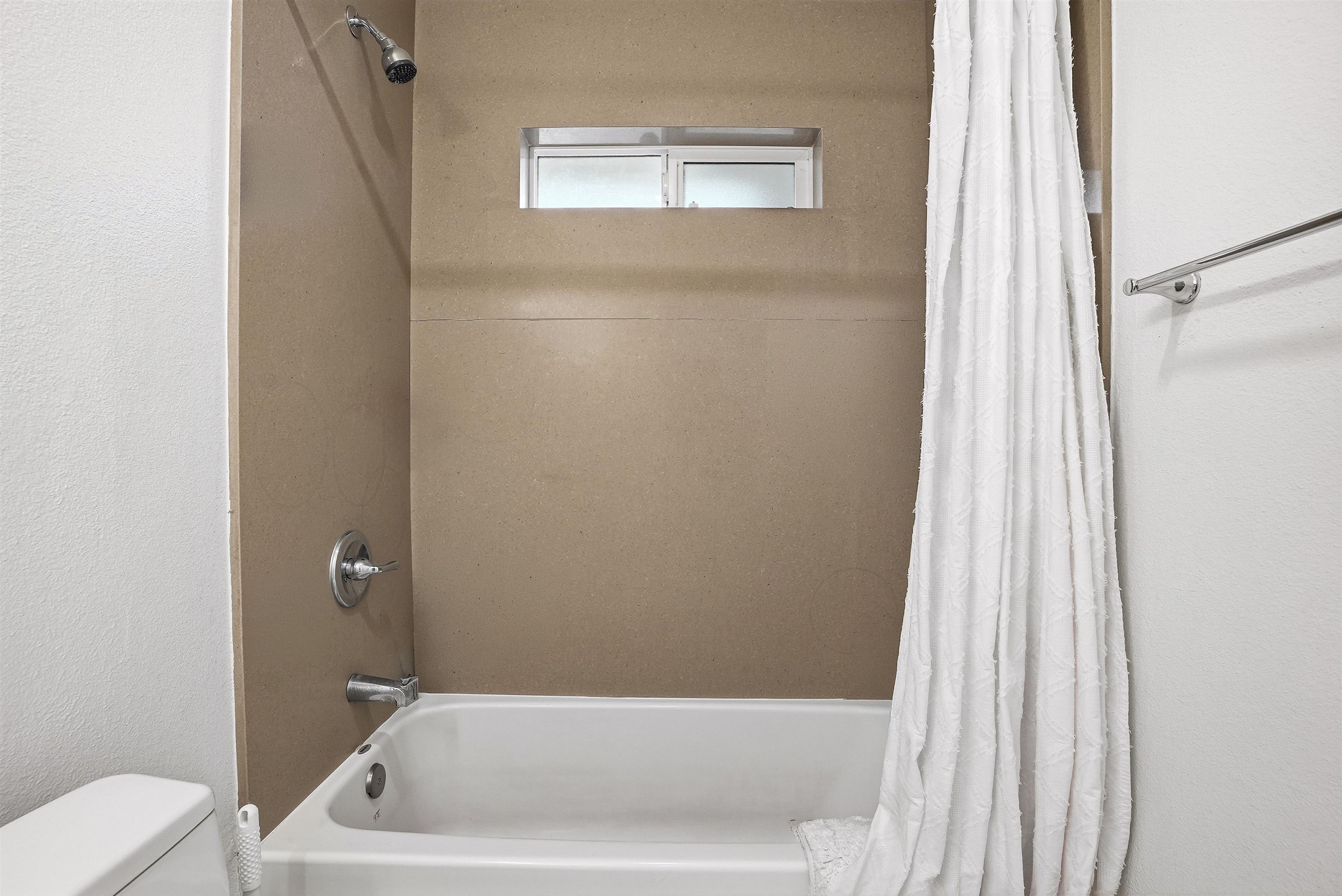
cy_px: 448
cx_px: 671
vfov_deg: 73.8
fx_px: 597
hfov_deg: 96.7
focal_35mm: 16
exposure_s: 1/160
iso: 250
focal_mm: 16
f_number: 8
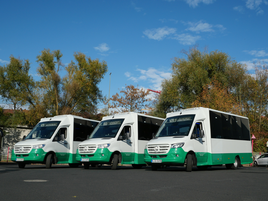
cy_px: 100
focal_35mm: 36
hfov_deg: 51.4
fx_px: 279
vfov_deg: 39.7
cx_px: 134
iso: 200
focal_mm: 18
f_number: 9
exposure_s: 1/500
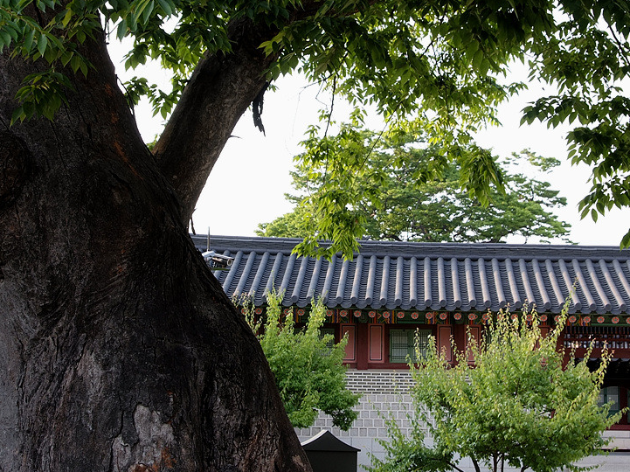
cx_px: 343
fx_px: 1146
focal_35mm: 63
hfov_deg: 30.7
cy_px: 290
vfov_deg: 23.2
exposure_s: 1/50
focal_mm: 27
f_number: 5.6
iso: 125
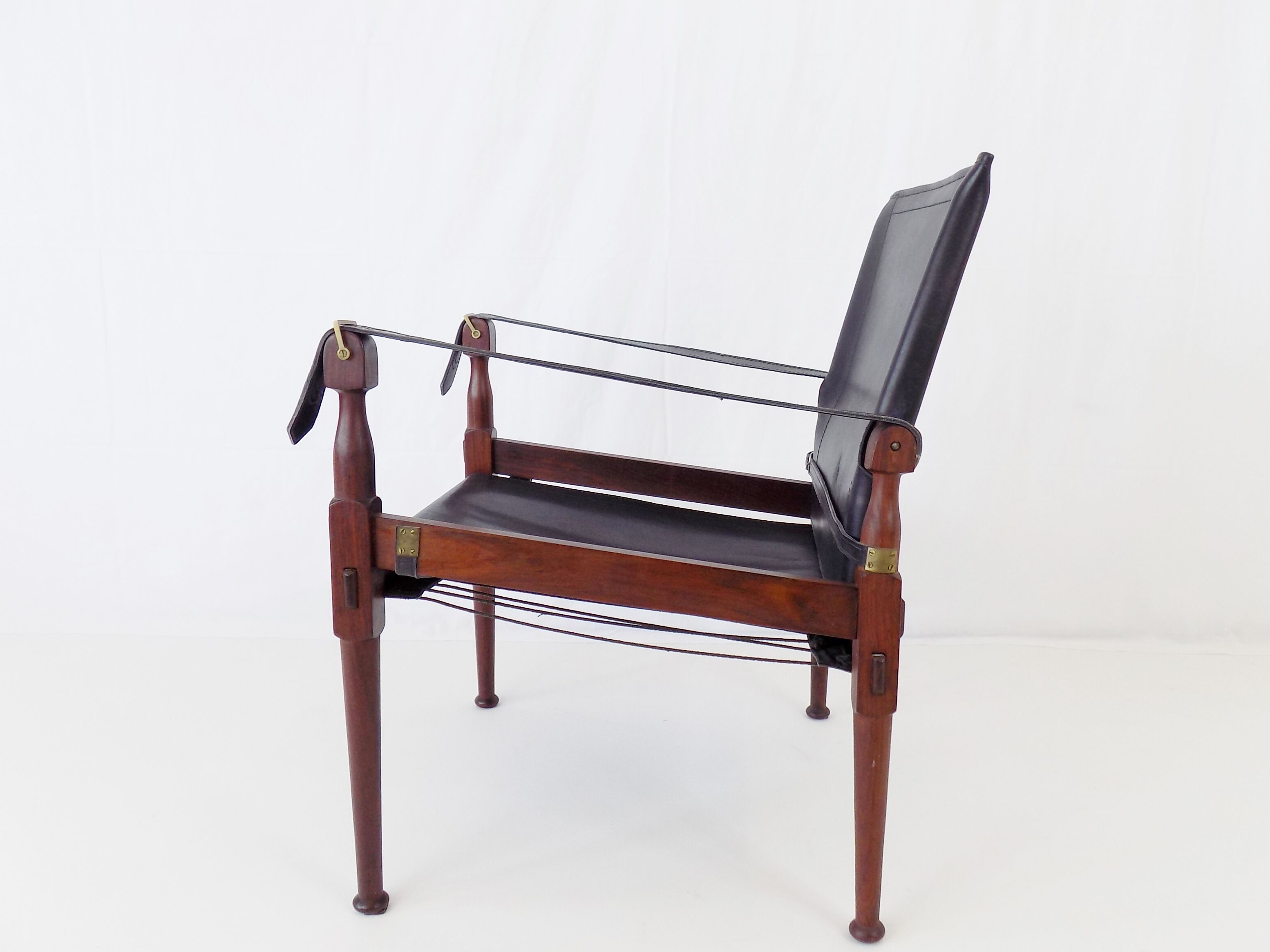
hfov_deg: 65.3
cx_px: 675
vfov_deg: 51.3
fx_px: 991
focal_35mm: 27
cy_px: 493
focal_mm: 4
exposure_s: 1/50
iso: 80
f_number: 3.1
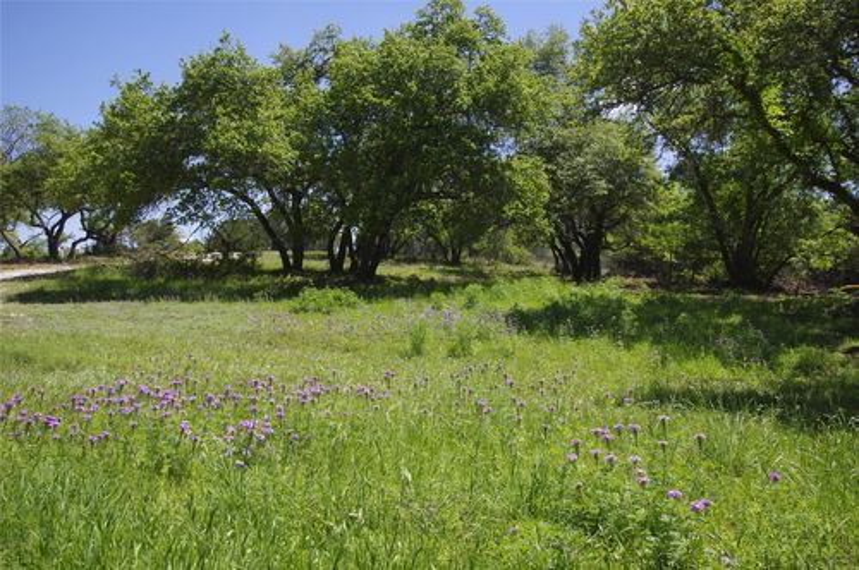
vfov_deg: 43.5
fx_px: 715
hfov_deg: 62.0
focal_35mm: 30
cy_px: 285
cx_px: 430
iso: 100
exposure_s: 1/200
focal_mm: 20
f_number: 7.1
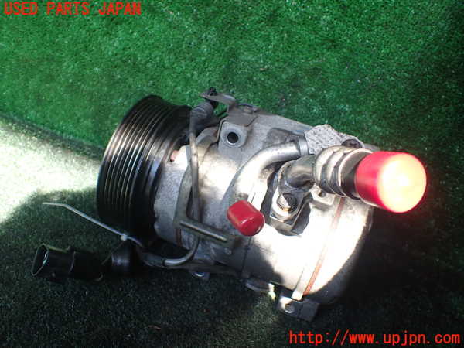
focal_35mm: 30
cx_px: 232
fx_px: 402
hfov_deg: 60.0
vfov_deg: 46.8
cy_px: 174
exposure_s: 1/125
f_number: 2.3
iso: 125
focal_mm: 5.4
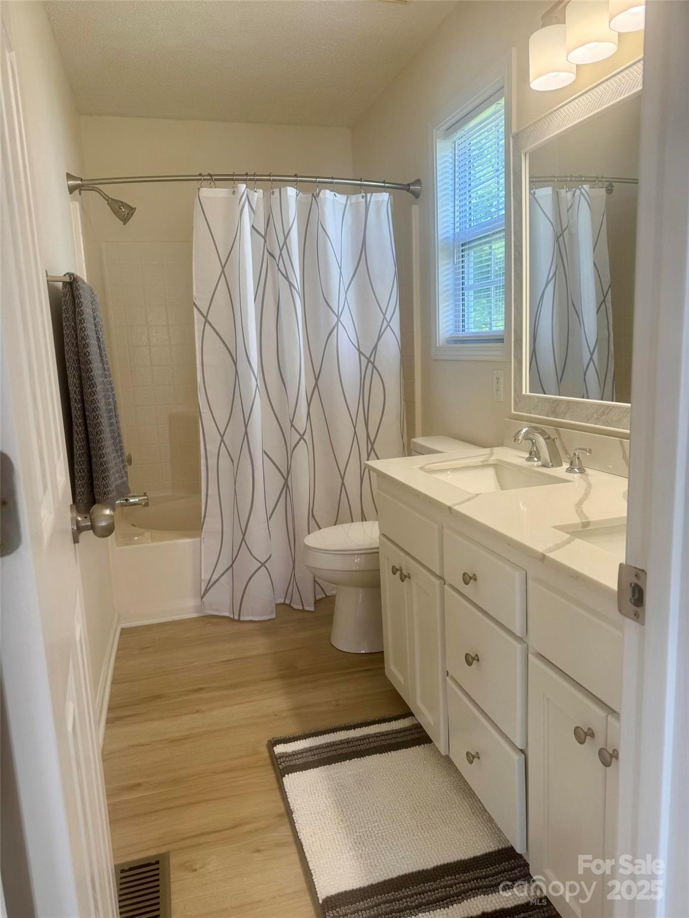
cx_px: 344
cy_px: 459
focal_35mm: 24
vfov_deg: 71.6
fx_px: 637
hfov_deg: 56.8
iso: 64
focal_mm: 6.76
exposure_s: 1/163
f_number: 1.78
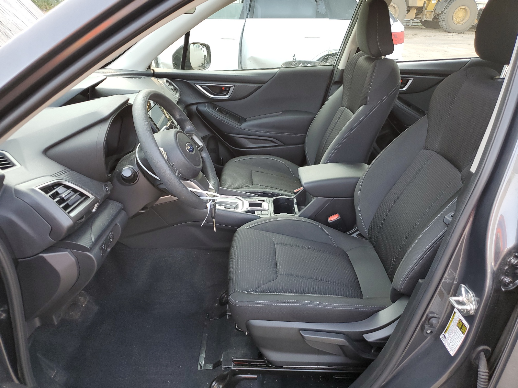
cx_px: 259
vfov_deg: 53.1
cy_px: 194
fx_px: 389
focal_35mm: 26
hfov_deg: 67.3
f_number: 1.5
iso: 65
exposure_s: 1/120
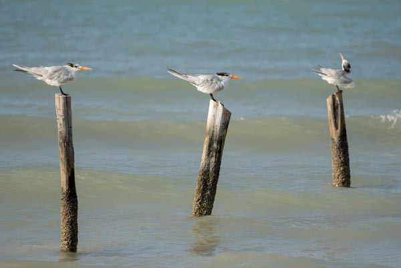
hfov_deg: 6.4
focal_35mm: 321
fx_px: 3575
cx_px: 200
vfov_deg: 4.3
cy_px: 134
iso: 640
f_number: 5.6
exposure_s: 1/8000
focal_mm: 321
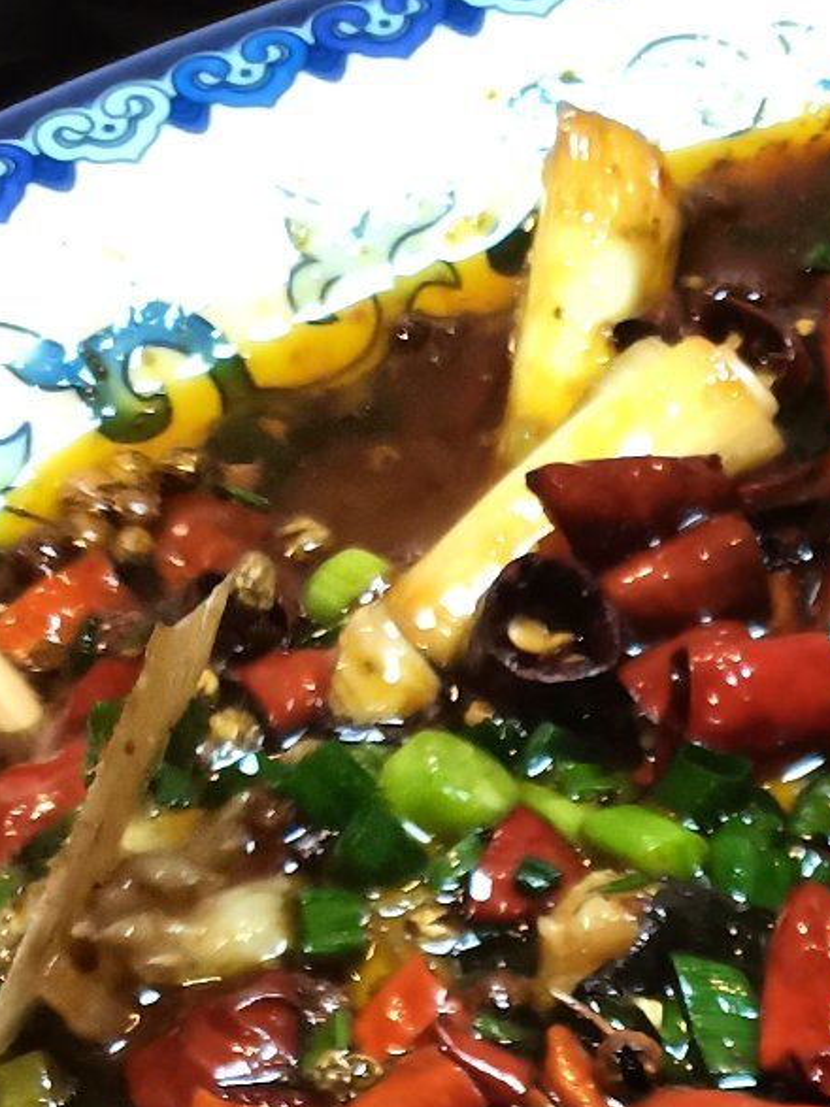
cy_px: 2087
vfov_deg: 14.1
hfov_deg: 11.3
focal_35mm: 121
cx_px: 1520
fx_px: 3870
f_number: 1.8
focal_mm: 5.58
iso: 100
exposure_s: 1/50
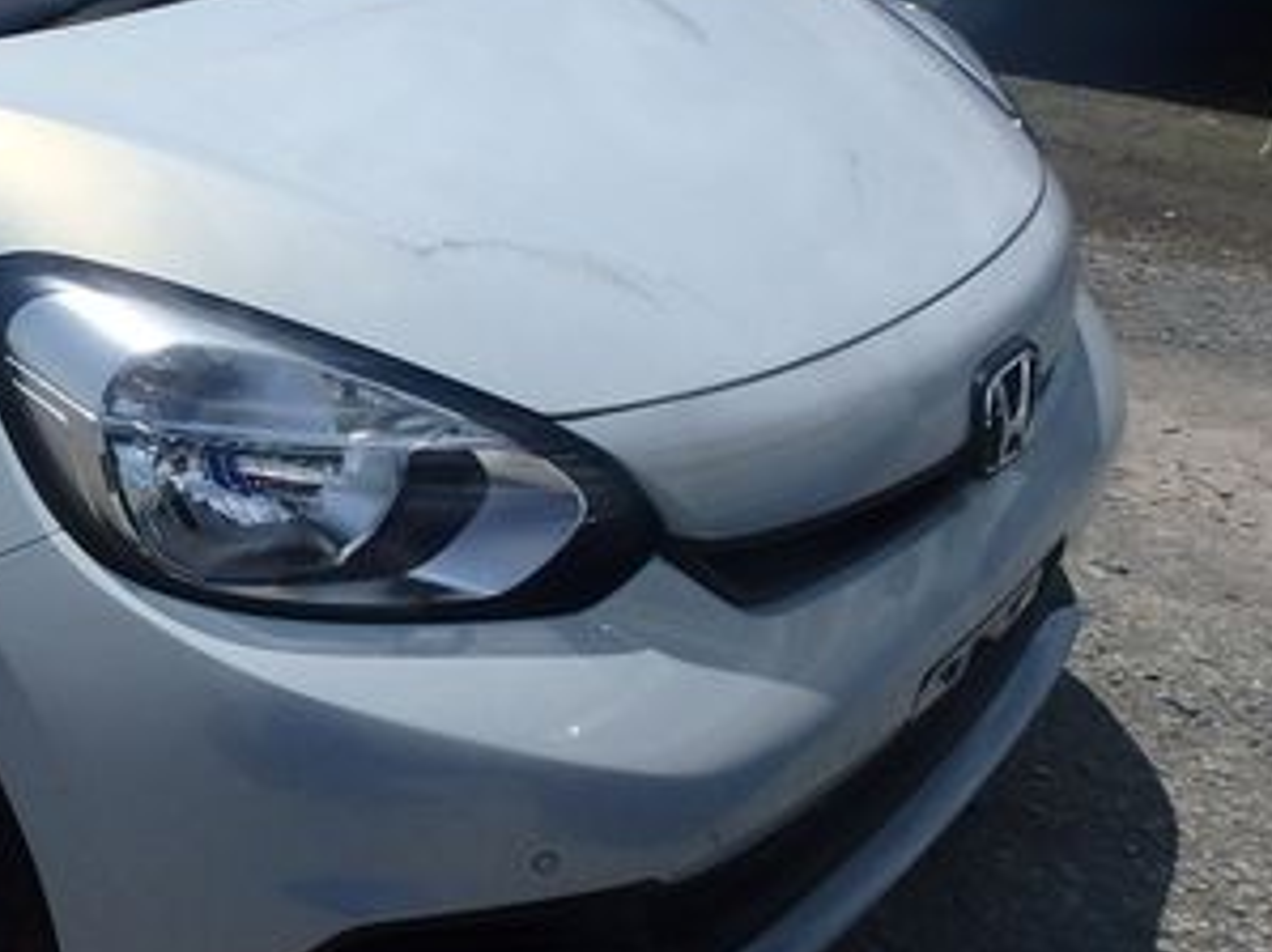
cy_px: 353
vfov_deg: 32.0
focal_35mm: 45
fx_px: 1653
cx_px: -68
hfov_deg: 36.7
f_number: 6
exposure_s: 1/800
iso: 125
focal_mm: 3.7
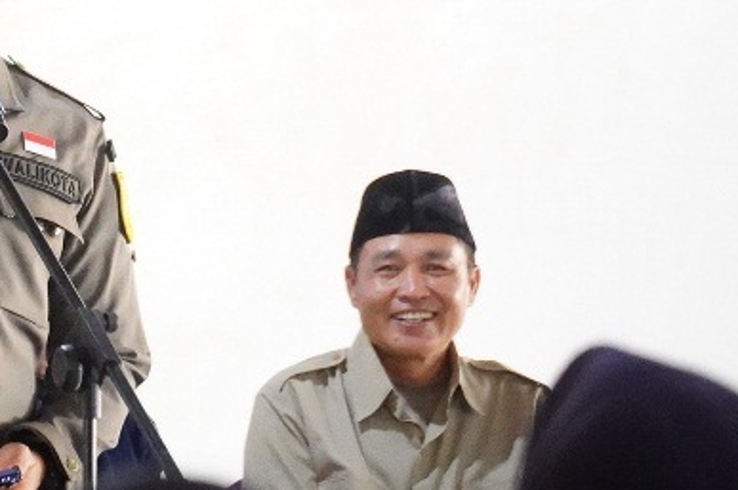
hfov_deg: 4.9
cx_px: -19
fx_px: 8558
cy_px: 34
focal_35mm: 418
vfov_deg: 3.3
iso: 20000
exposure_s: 1/100
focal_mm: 135
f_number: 5.6
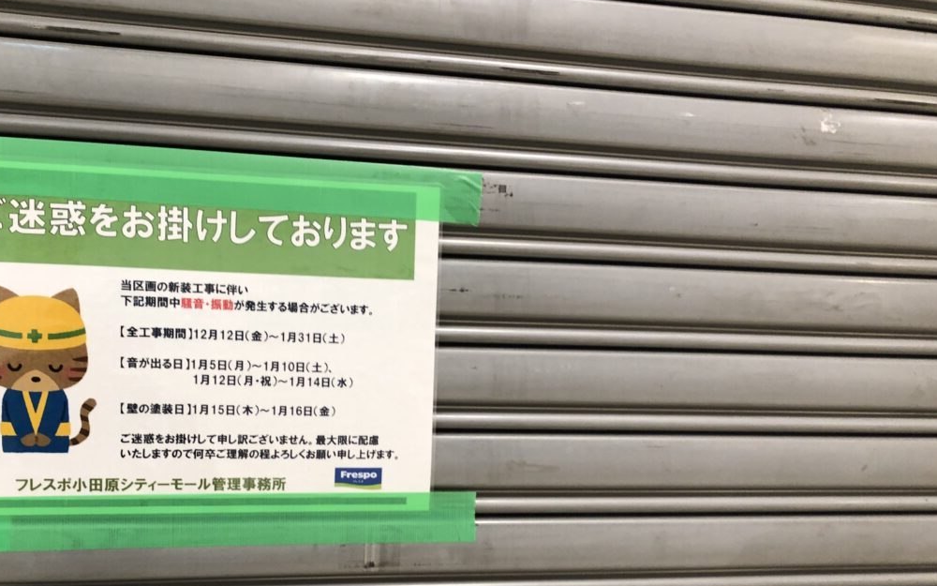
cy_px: 420
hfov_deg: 51.0
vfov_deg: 33.1
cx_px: 349
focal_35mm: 38
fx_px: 970
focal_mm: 4
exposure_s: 1/30
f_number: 1.8
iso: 40
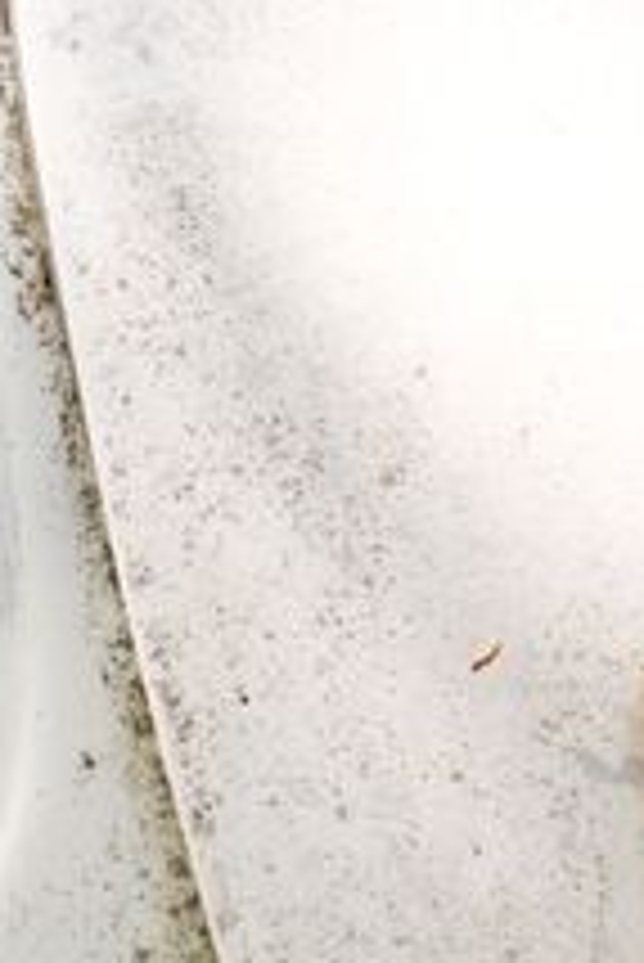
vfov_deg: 6.5
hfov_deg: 4.4
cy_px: 999
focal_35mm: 314
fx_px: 8411
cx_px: -297
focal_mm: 70
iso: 125
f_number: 5.6
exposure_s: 1/125
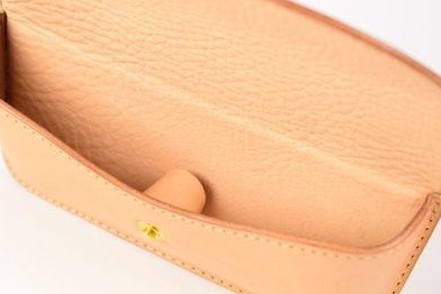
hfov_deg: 20.1
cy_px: 159
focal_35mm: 102
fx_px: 1245
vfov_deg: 13.5
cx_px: 183
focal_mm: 55
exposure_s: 1/250
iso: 3200
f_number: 5.6
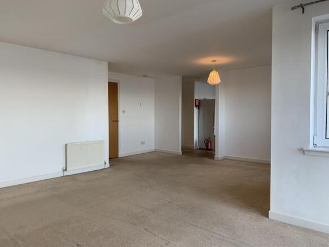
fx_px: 247
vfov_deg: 53.0
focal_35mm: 26
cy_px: 124
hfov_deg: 67.3
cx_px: 164
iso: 64
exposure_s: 1/121
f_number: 1.8
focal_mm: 4.25
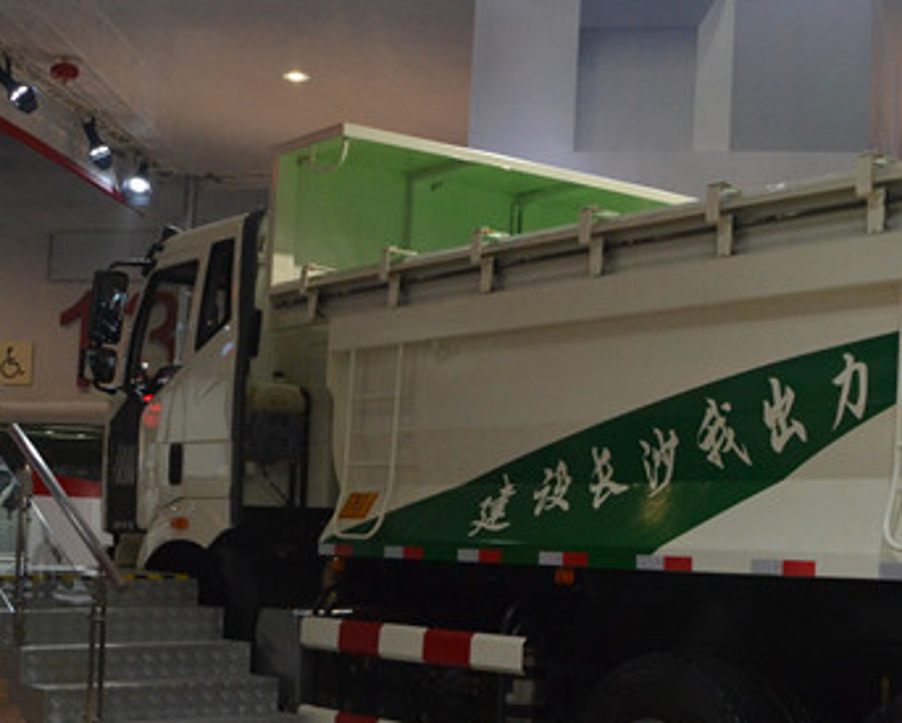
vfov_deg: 21.3
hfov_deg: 25.4
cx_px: 847
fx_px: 1924
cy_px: 404
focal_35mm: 72
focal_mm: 22
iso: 1250
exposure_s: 1/200
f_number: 7.1
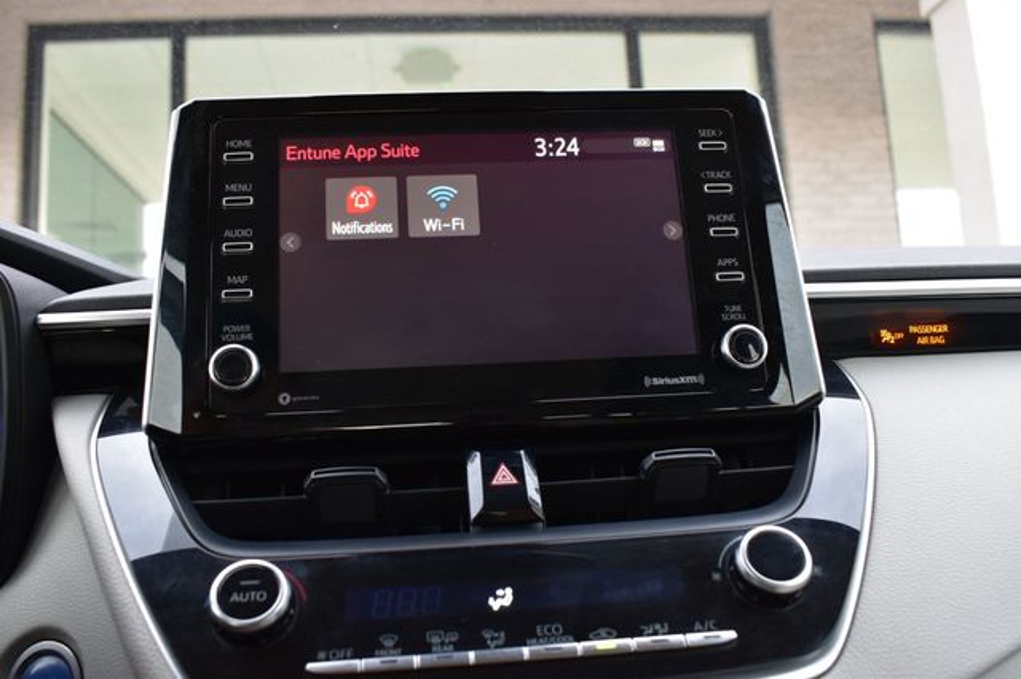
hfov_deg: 57.2
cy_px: 340
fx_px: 935
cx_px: 510
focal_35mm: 33
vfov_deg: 39.9
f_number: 6.3
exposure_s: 1/15
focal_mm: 22
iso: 560
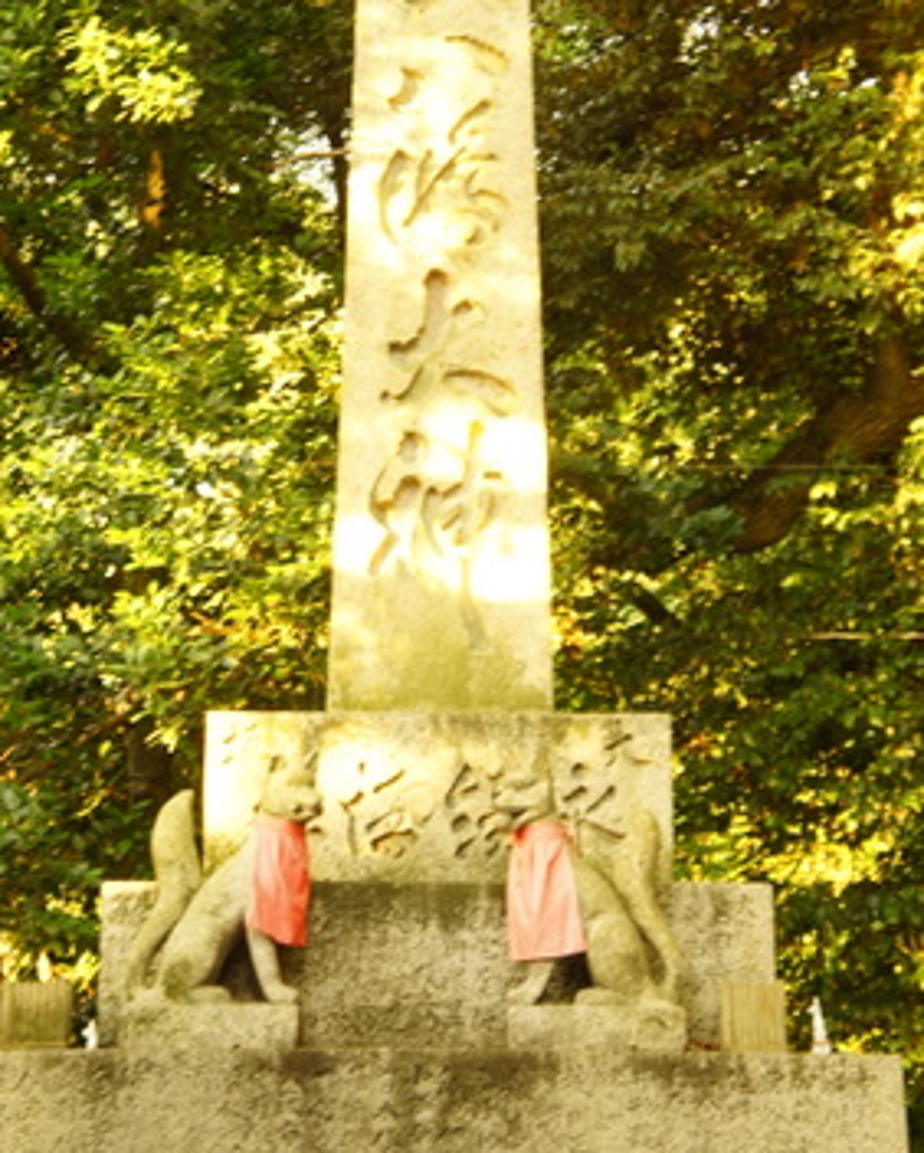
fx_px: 2686
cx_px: 495
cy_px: 511
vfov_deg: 24.2
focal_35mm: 79
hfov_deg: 19.5
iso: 800
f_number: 4.5
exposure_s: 1/15
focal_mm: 41
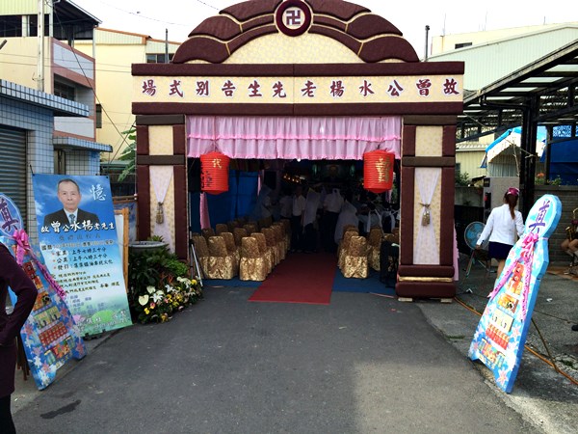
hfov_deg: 60.0
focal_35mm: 30
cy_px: 217
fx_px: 501
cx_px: 289
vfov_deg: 46.8
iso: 32
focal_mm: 4.12
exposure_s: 1/662
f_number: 2.2
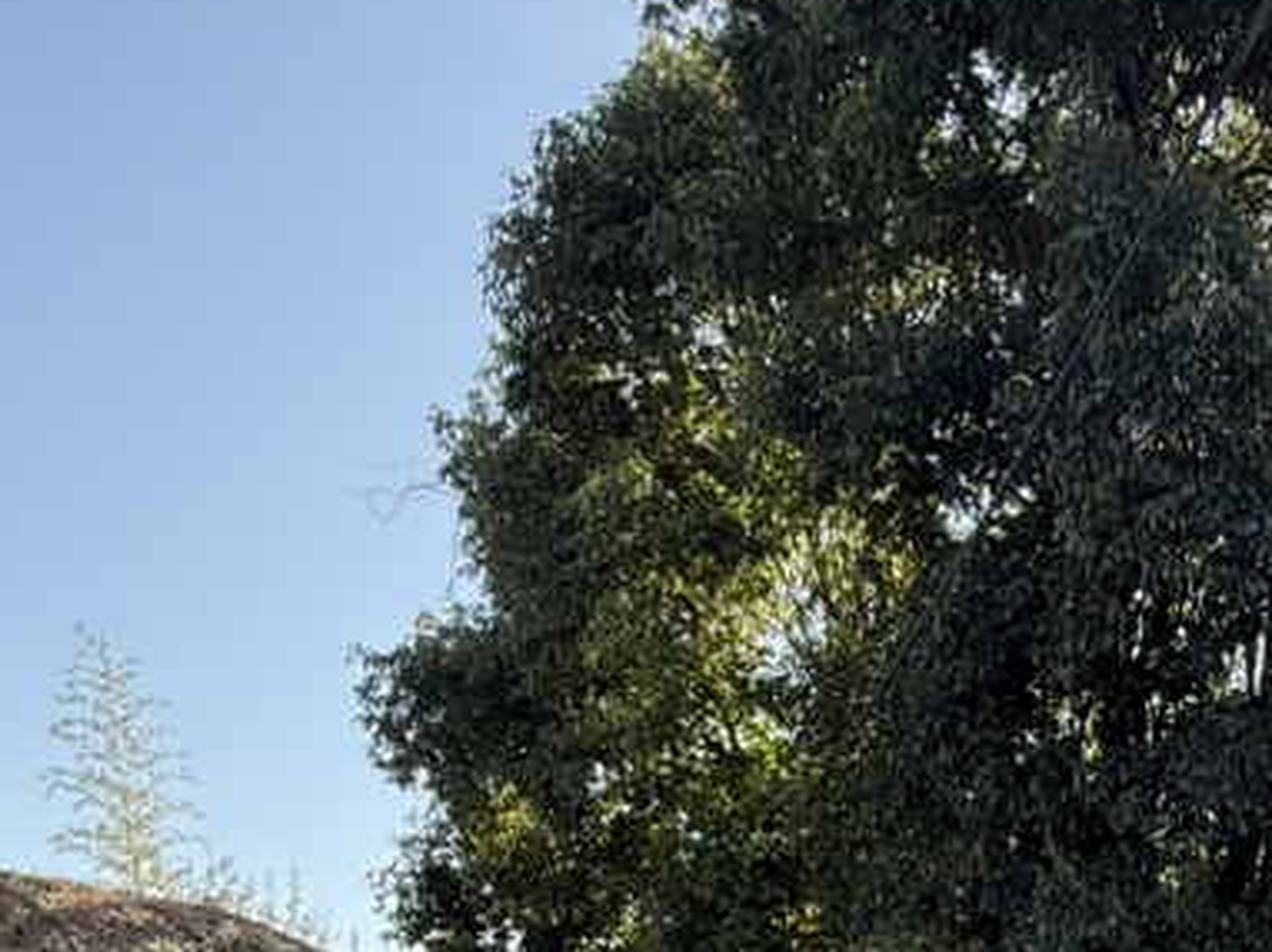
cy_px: 1315
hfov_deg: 39.6
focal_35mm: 44
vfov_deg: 26.5
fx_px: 1616
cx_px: 1165
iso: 64
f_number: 2.2
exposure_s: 1/338
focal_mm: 2.22
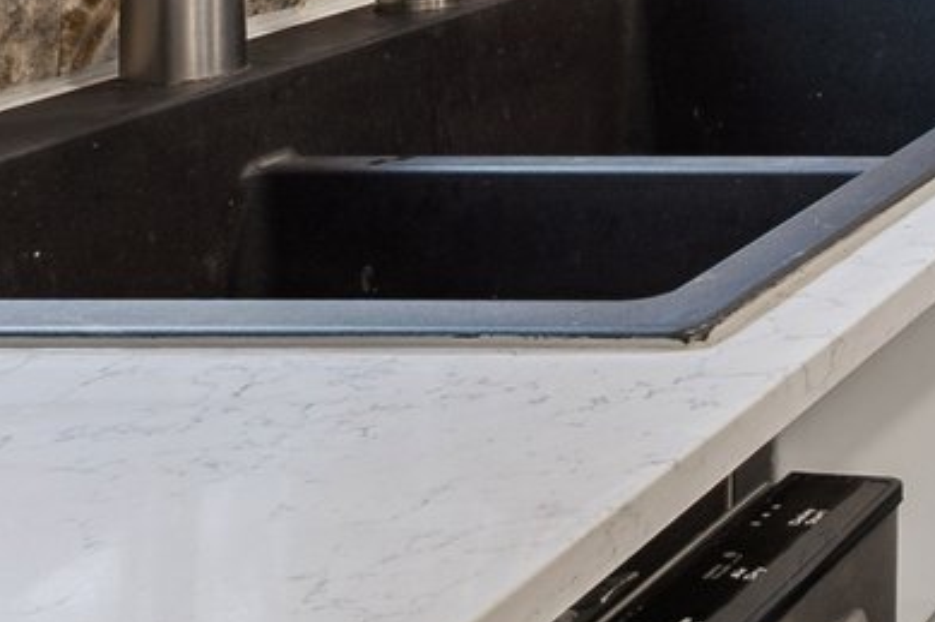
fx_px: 2051
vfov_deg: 15.3
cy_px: -436
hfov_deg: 18.7
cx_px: 1767
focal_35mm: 79
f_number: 8
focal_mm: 10
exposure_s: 1/30
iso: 100
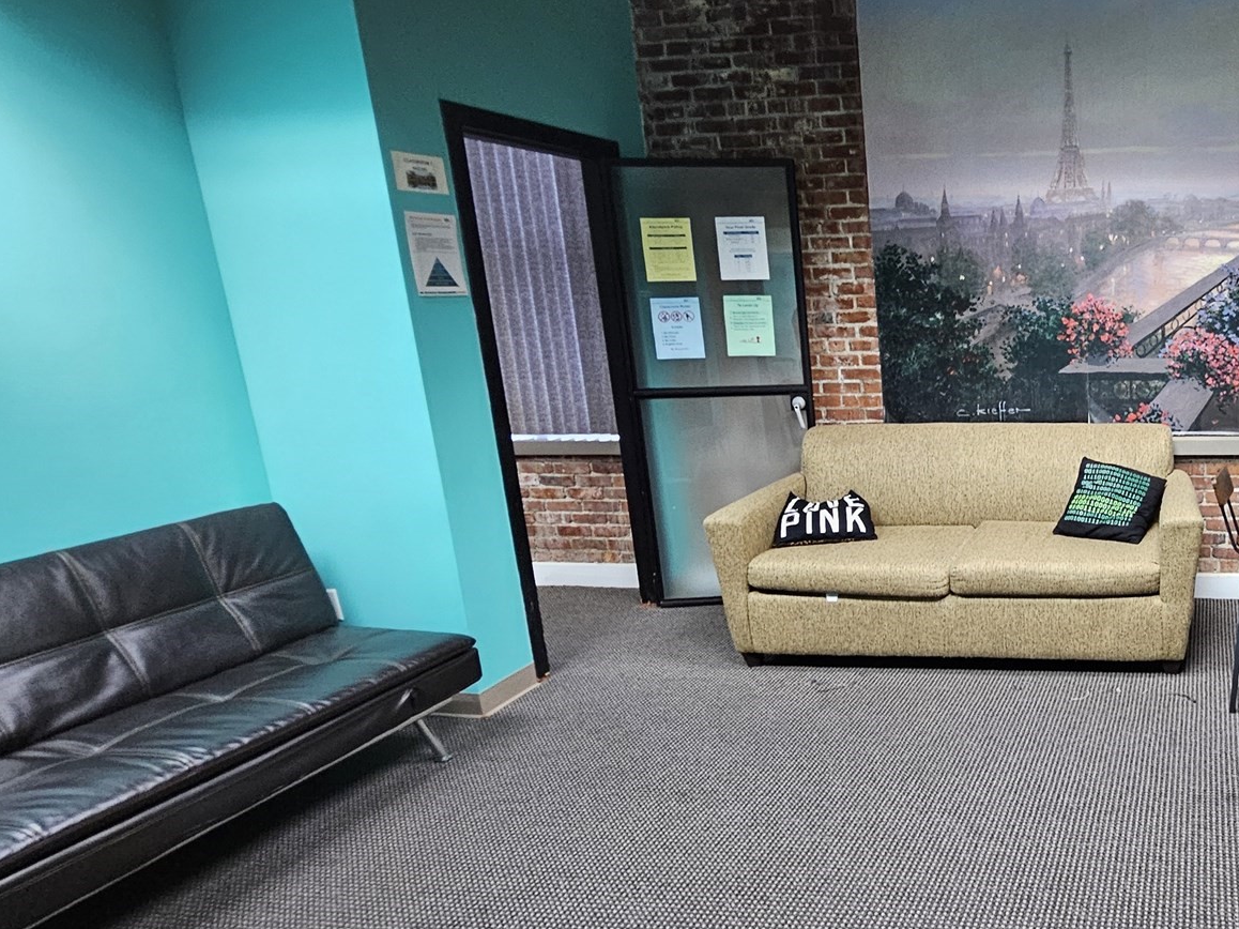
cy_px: 494
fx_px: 823
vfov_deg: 58.8
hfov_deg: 63.9
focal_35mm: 23
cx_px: 1073
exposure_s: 1/40
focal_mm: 2.2
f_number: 2.2
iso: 400
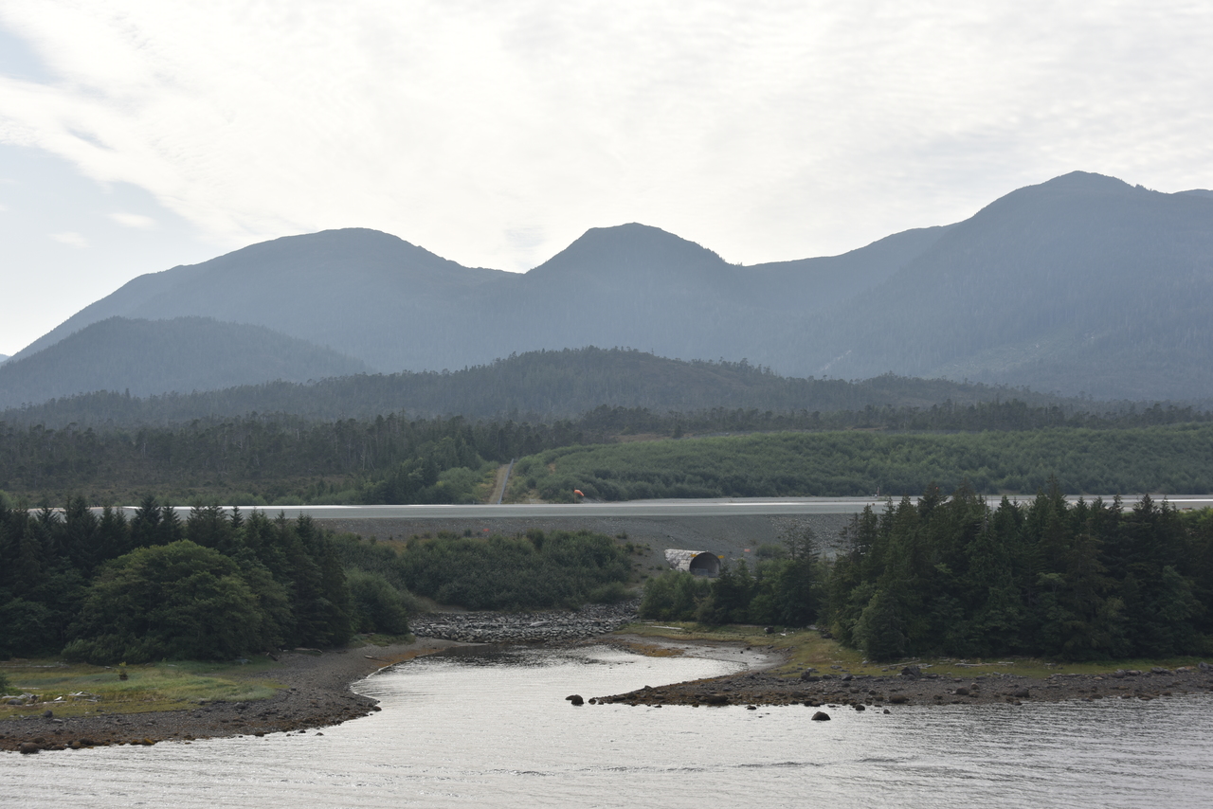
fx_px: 2089
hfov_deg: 32.4
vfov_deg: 21.9
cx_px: 606
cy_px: 404
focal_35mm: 62
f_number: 9
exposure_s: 1/320
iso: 100
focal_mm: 62
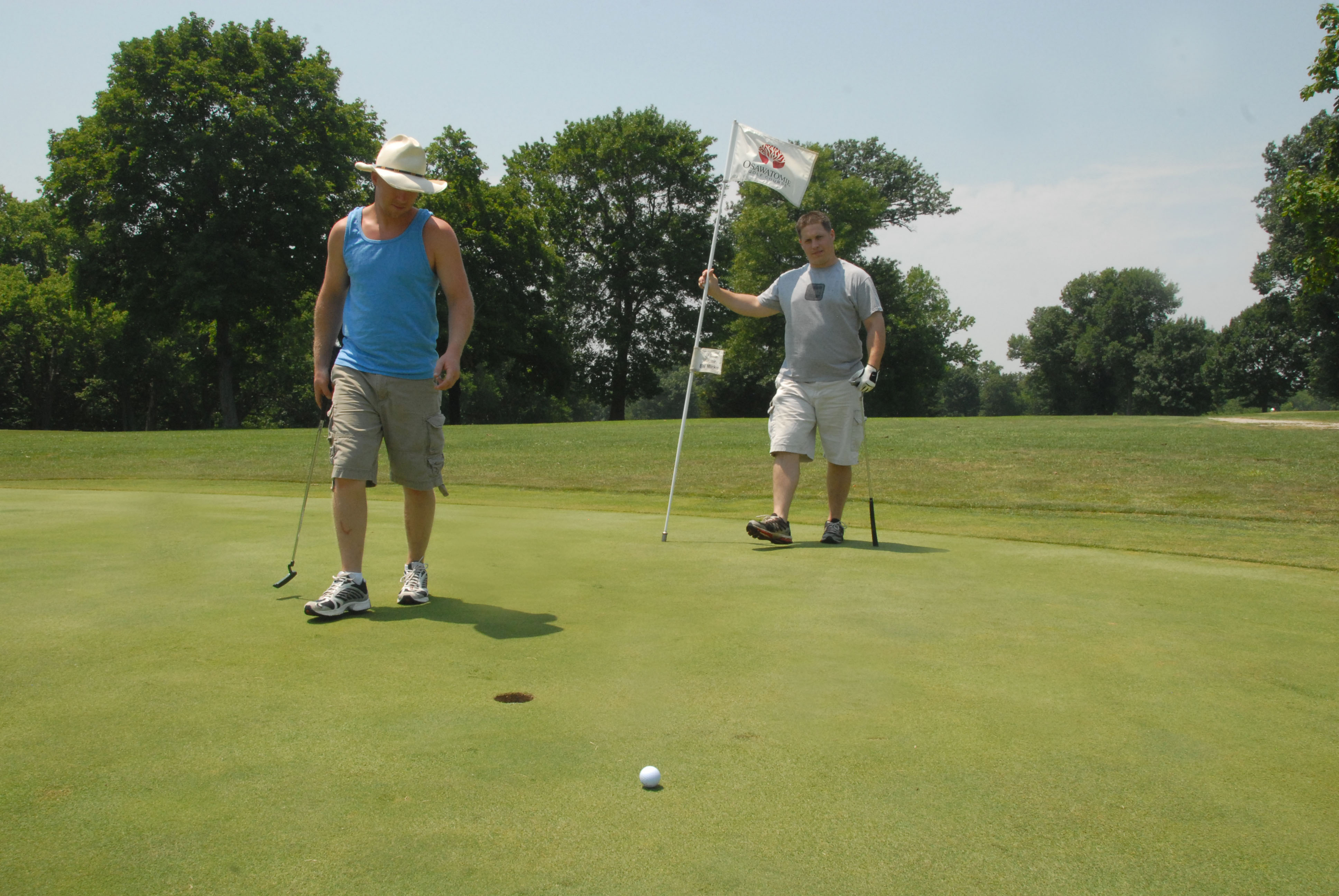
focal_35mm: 30
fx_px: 1117
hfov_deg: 61.9
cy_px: 448
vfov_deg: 43.7
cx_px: 670
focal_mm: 20
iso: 640
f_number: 18
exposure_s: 1/320
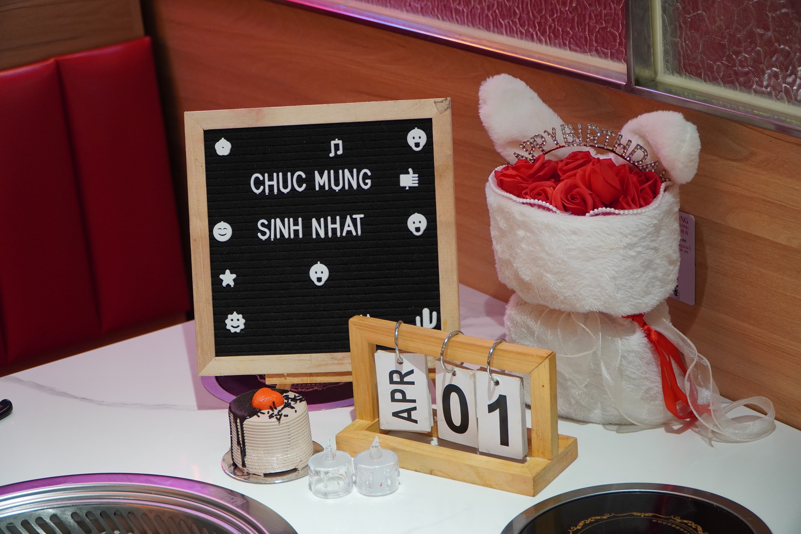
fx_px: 1535
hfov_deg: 29.2
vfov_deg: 19.7
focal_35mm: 69
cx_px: 400
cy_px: 267
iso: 1000
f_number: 4
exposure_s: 1/160
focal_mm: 46
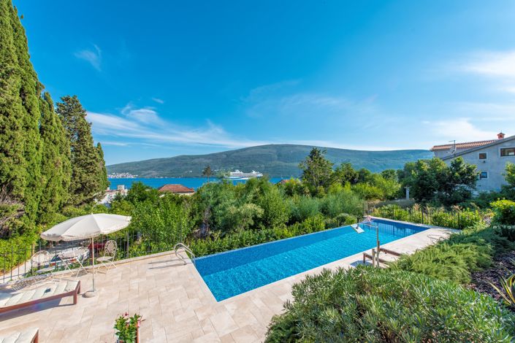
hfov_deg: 104.3
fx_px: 200
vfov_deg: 81.2
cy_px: 172
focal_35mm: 14
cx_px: 258
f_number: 6.3
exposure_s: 1/320
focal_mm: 14
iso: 100
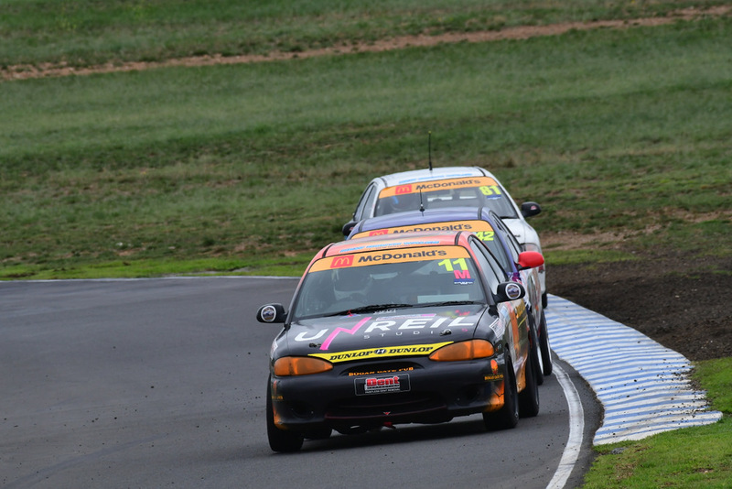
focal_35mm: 750
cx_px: 366
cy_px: 244
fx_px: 15255
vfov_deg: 1.8
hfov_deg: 2.7
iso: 640
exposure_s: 1/640
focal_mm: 500
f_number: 13
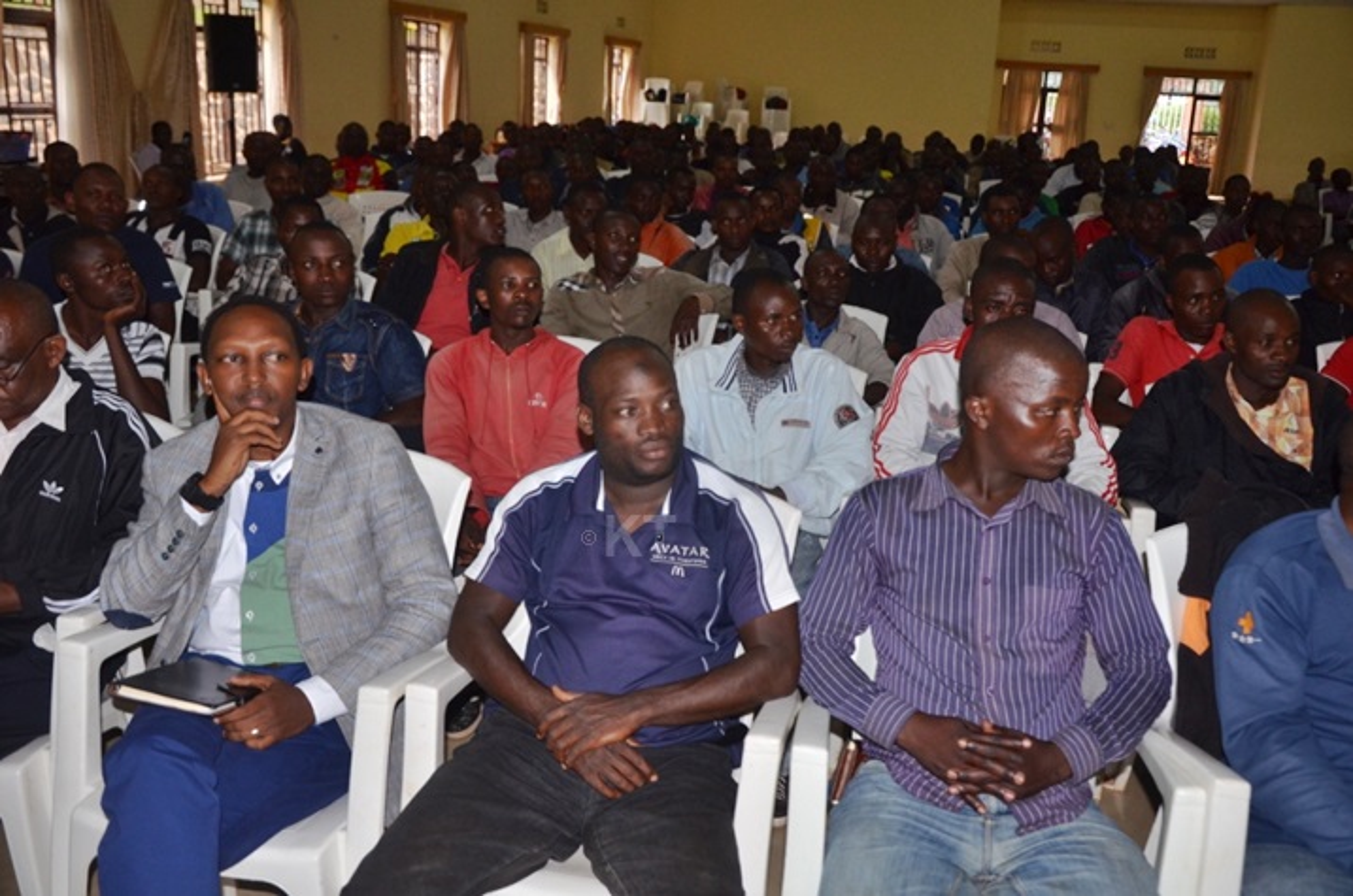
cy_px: 448
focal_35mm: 33
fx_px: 1238
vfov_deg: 39.8
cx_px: 676
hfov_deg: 57.3
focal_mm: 22
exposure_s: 1/60
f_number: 3.8
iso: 800
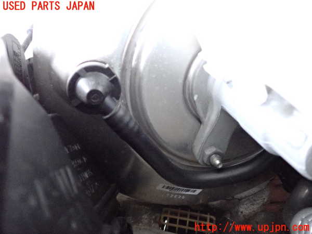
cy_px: 117
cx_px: 156
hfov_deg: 60.0
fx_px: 270
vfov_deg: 46.8
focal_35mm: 30
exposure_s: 1/125
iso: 3200
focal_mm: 5.4
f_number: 2.3
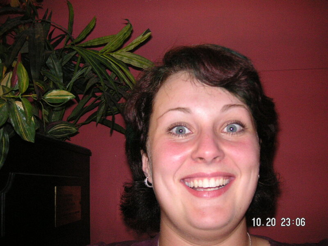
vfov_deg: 38.7
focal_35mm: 37
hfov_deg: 50.1
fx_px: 351
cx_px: 164
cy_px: 123
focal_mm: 6.1
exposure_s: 1/45
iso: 160
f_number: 2.8
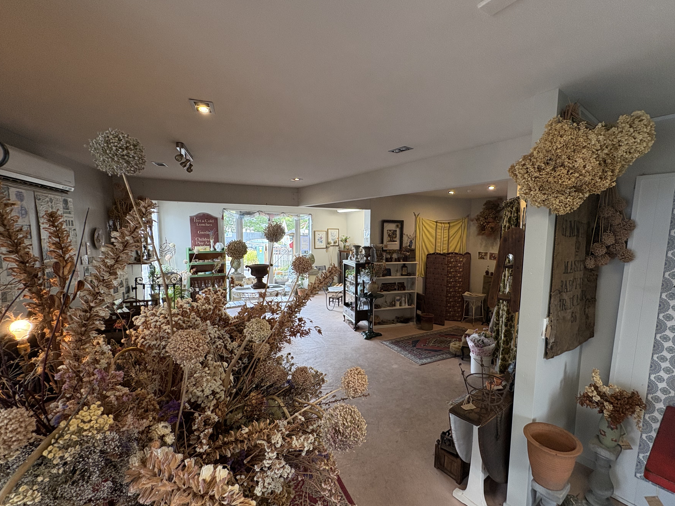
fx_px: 312
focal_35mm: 16
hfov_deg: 94.3
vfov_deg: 78.0
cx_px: 365
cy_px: 268
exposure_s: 1/100
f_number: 2.2
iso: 125
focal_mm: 2.22
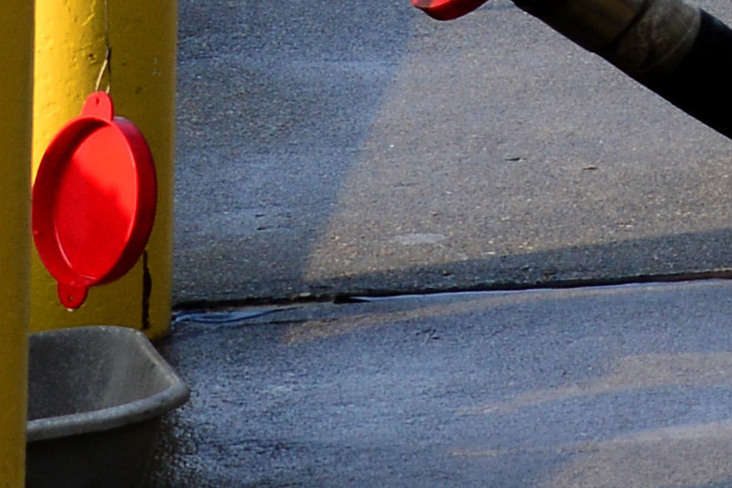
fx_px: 6039
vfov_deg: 4.3
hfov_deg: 6.0
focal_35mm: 297
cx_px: 2832
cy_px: -1322
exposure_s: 1/250
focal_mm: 38
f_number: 6.3
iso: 200
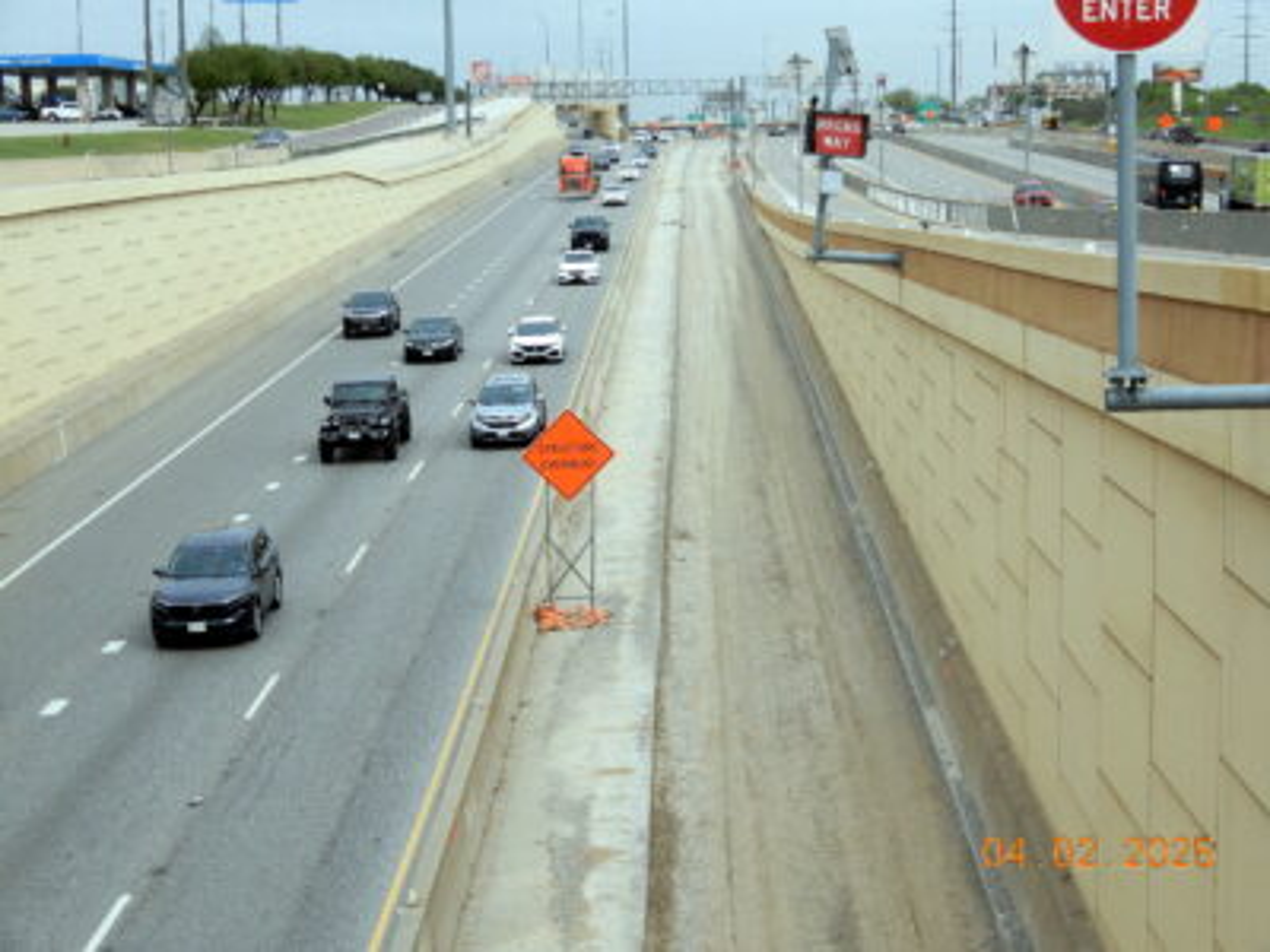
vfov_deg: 21.0
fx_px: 2568
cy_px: 476
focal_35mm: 70
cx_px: 635
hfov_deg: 27.8
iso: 80
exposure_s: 1/800
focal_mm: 12.5
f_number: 4.5
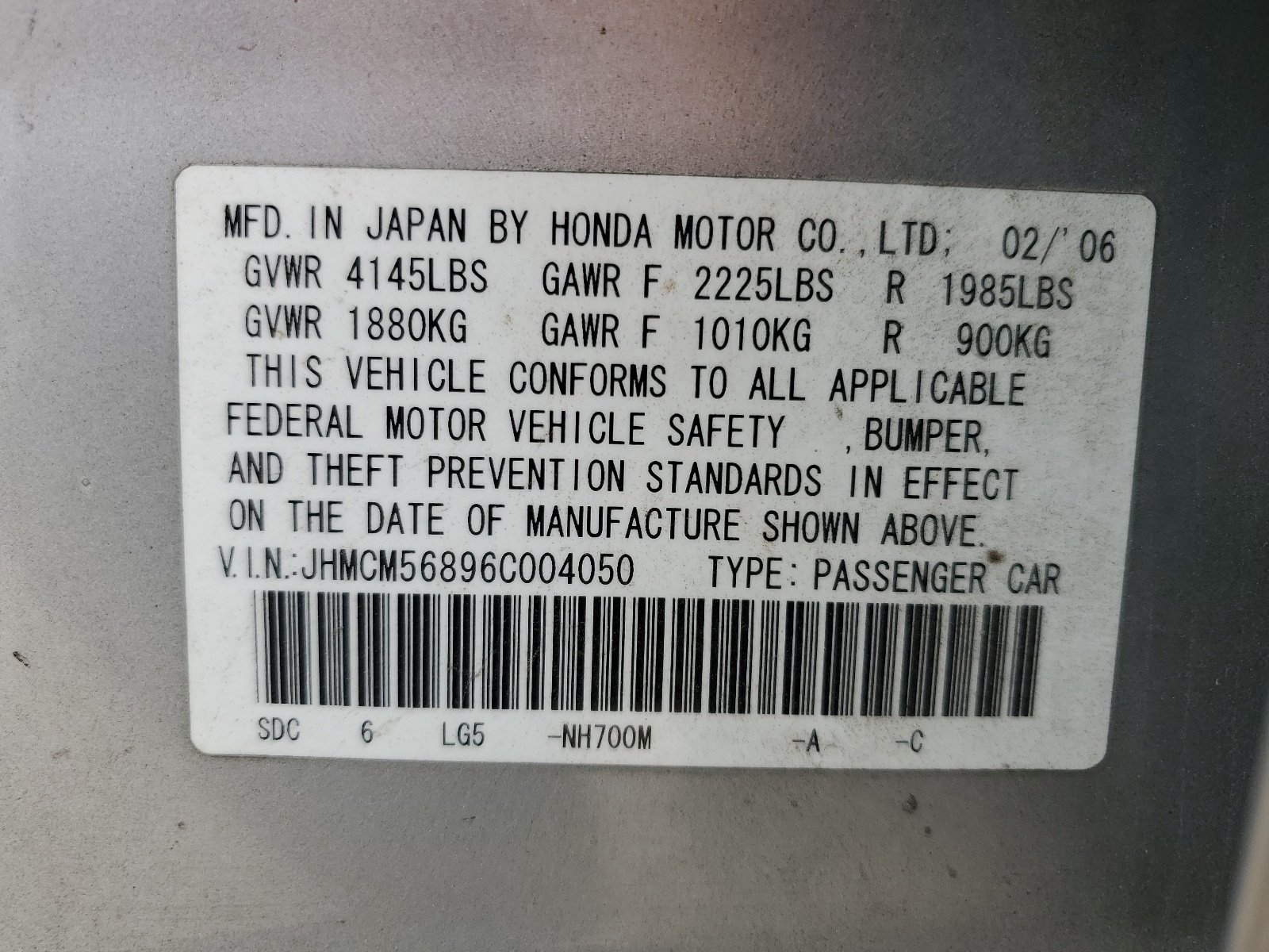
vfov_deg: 53.1
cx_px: 634
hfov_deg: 67.3
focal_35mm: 26
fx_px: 953
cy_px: 476
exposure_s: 1/526
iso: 50
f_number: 1.5
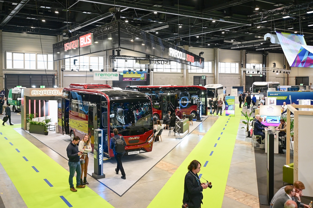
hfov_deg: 54.5
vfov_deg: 37.8
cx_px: 156
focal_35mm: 35
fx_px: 304
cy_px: 104
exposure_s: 1/640
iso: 2500
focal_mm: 35
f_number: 2.5
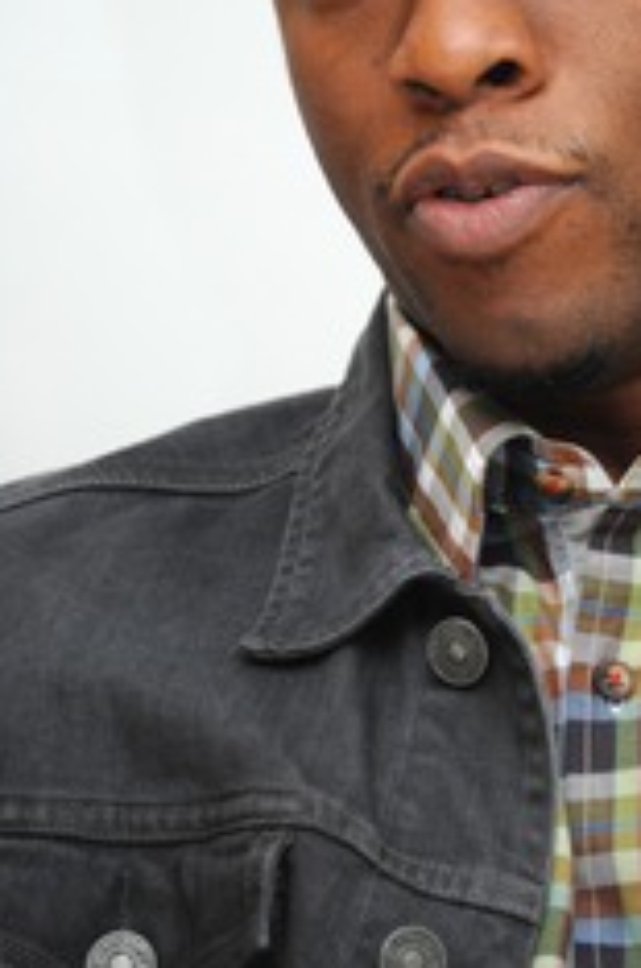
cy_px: 219
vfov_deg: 4.8
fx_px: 11481
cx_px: 542
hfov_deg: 3.2
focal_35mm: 428
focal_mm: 250
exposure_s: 1/60
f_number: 5.6
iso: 800
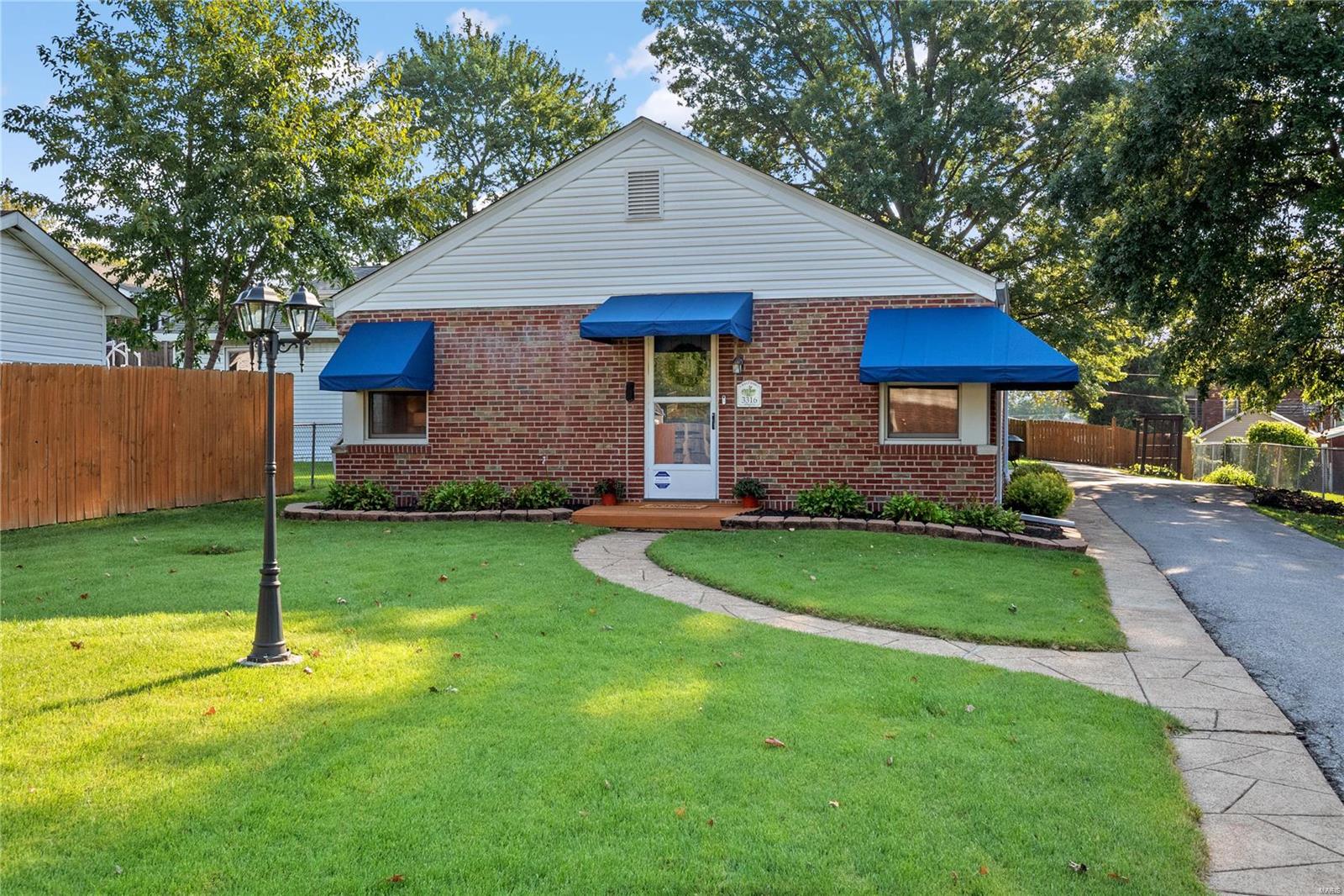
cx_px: 672
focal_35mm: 36
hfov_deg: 53.1
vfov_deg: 36.9
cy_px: 448
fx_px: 1344
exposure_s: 1/160
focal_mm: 18
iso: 400
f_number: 8
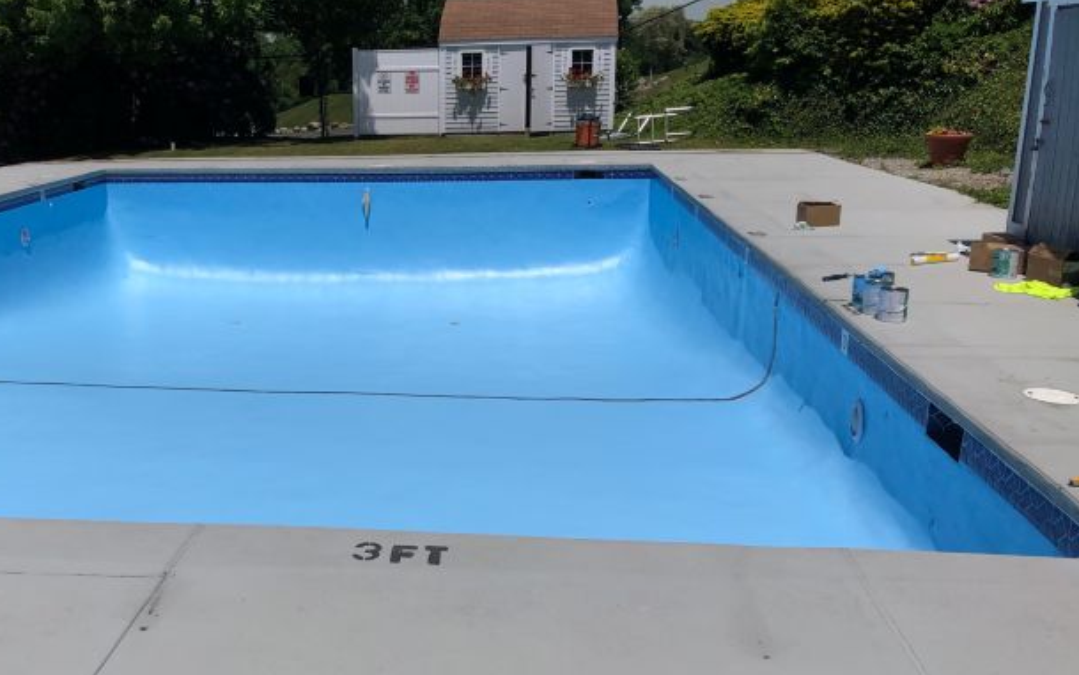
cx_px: 376
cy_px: 356
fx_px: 1147
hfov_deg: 49.6
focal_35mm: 39
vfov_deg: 32.8
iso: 25
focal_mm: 3.99
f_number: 1.8
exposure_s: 1/8130
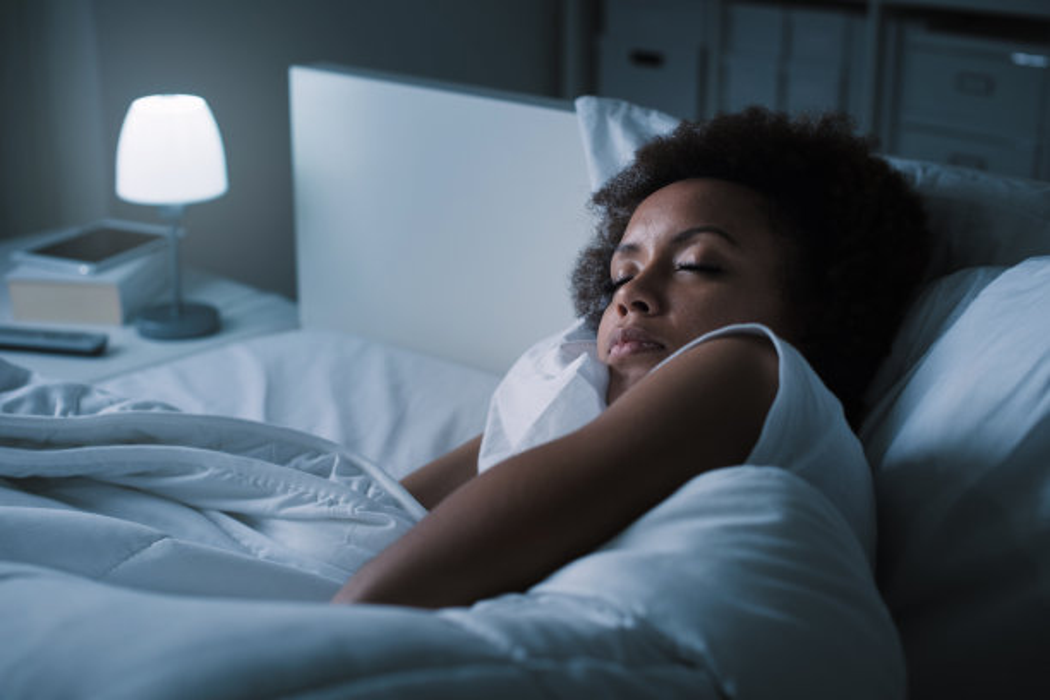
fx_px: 1458
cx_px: 525
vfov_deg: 27.0
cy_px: 350
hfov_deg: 39.6
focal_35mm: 50
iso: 100
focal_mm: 50
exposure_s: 1/125
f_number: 3.5
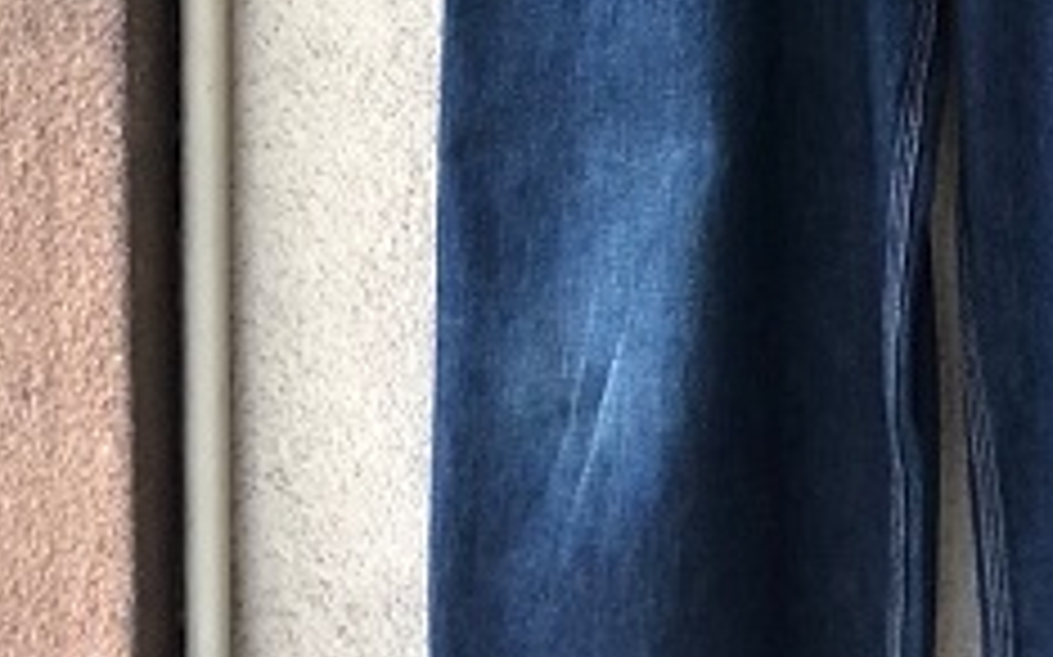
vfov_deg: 11.5
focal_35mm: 105
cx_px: 976
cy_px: -544
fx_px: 3012
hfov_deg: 19.4
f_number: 1.8
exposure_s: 1/30
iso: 40
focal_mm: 3.99
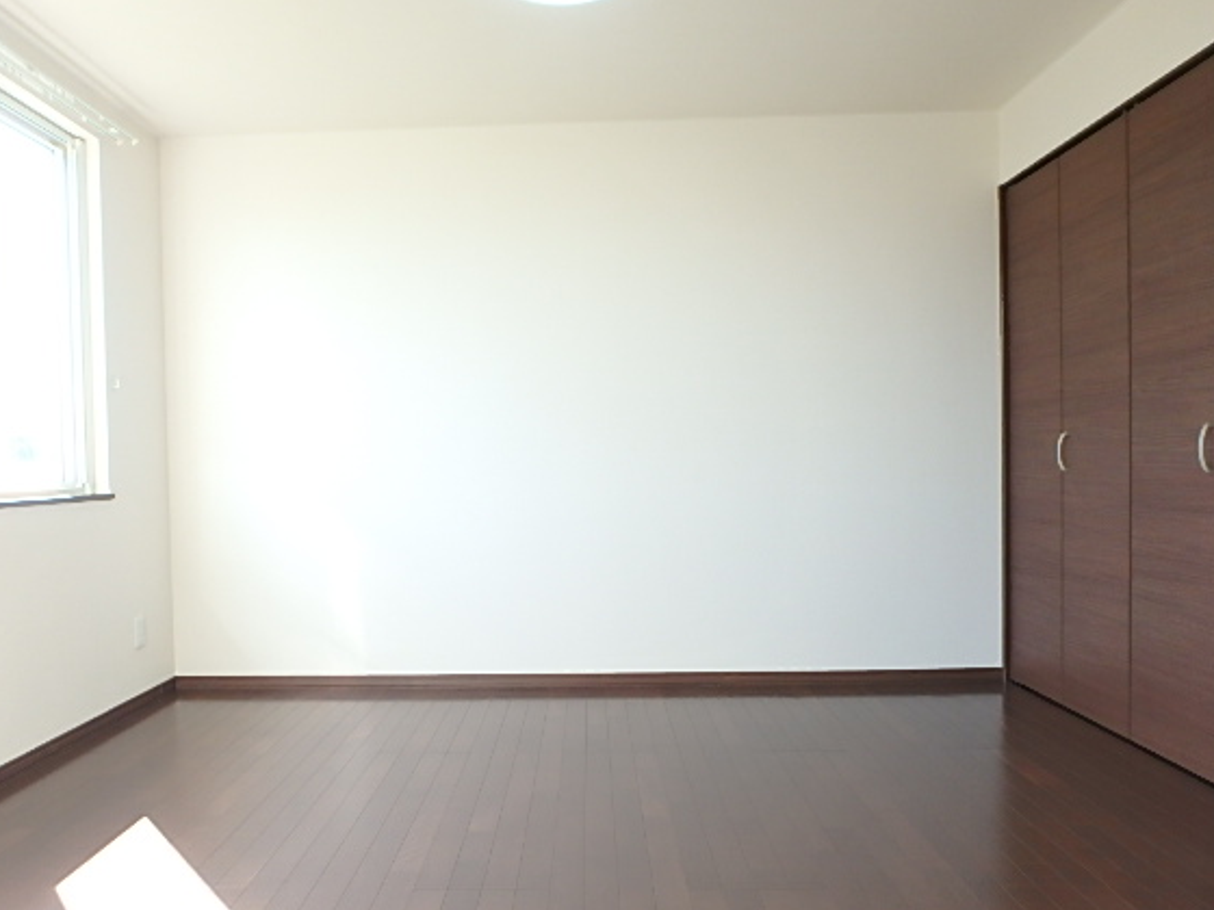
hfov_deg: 71.5
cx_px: 561
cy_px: 496
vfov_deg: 56.7
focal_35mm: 24
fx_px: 842
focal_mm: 3.7
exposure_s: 1/60
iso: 160
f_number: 3.5
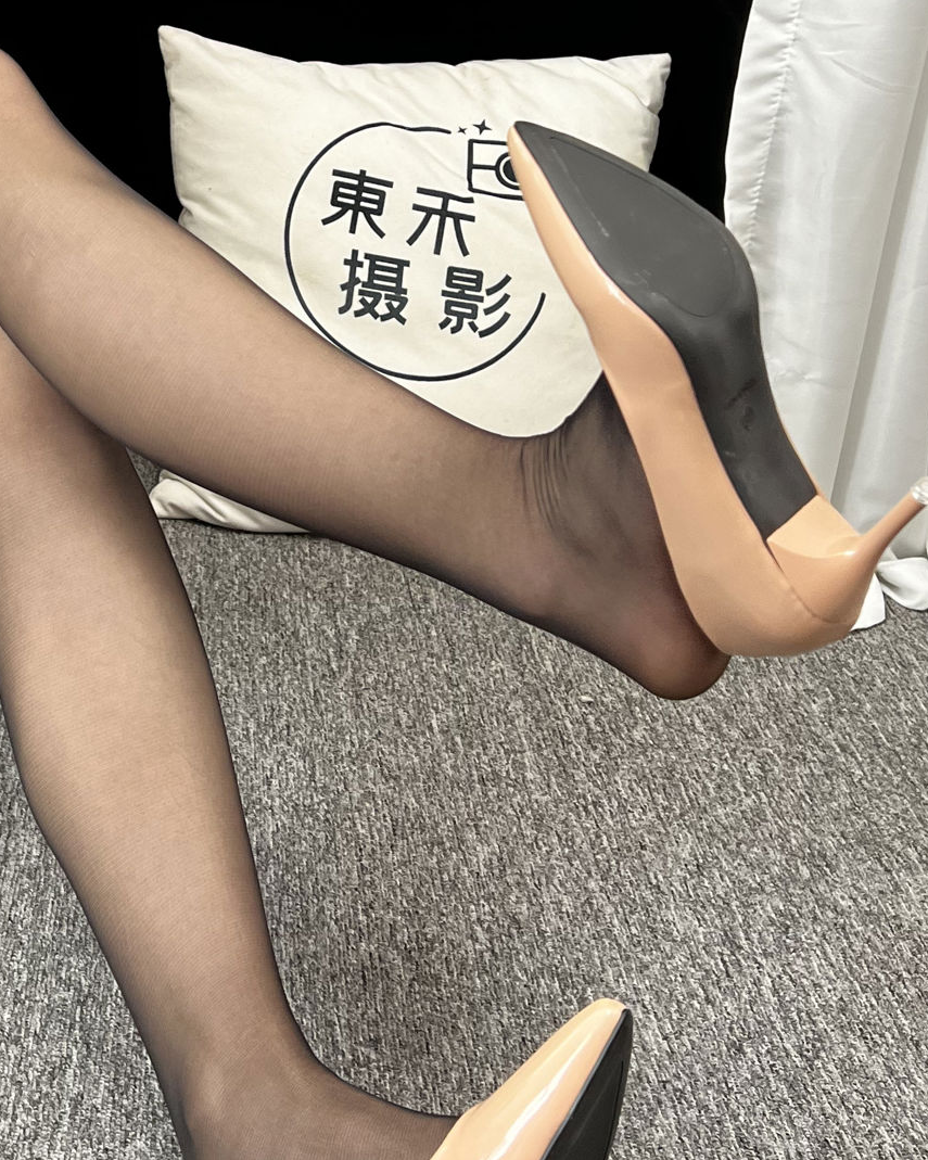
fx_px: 1957
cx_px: 156
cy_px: 251
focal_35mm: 57
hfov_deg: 26.1
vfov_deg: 32.2
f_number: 1.5
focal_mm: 5.7
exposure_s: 1/121
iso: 125
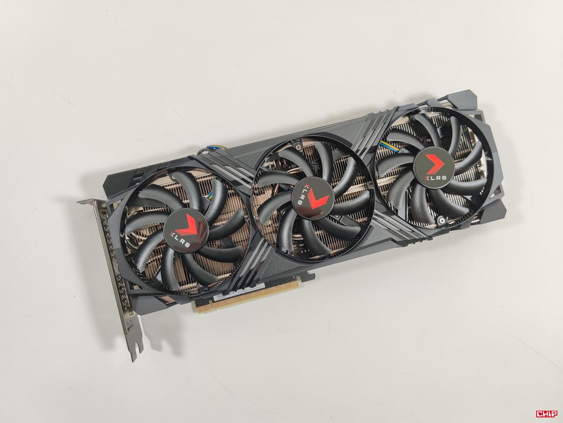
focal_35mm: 25
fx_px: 407
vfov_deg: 54.9
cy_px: 212
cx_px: 282
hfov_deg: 69.4
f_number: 1.85
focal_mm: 6.78
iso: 78
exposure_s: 1/100
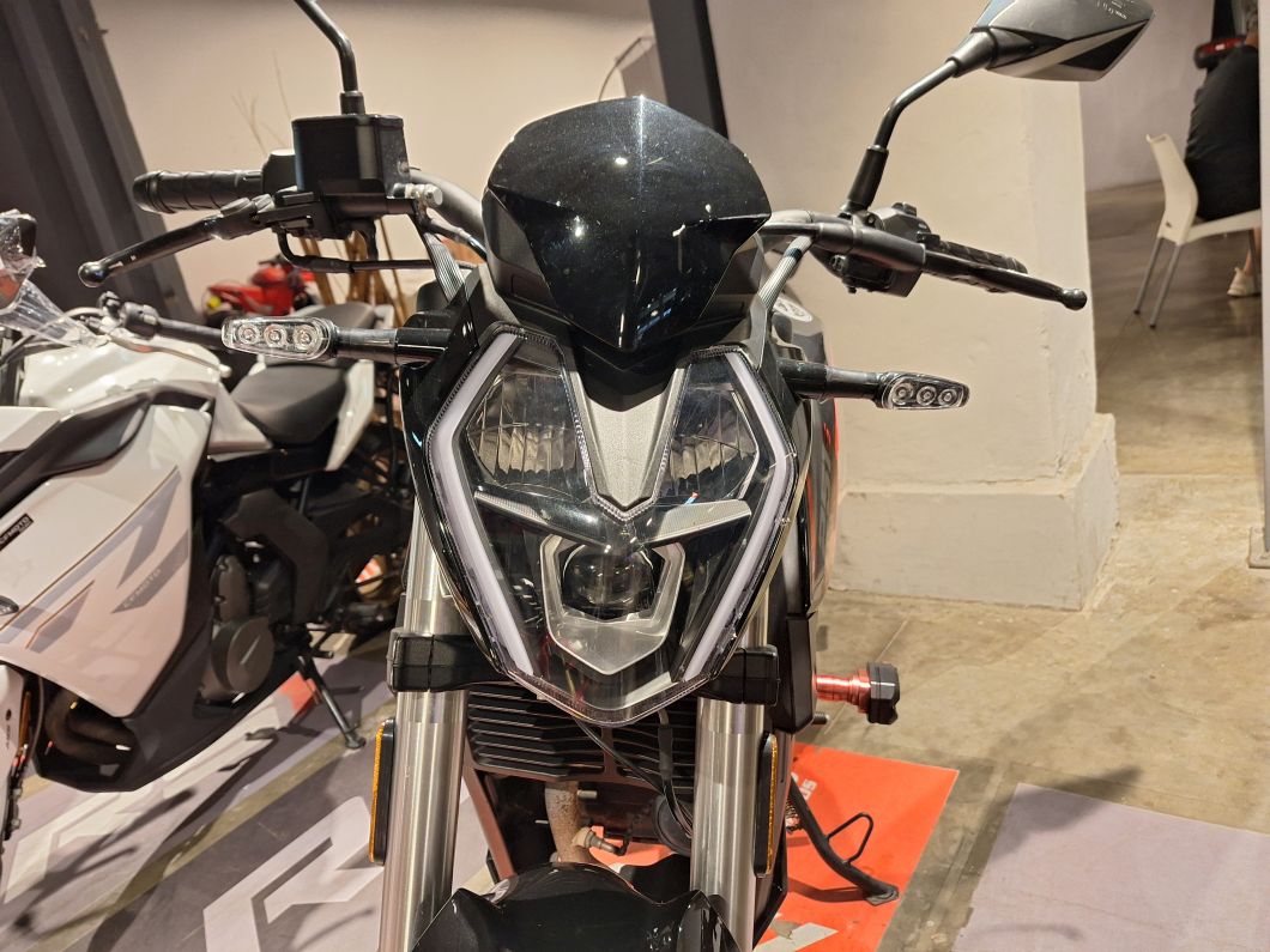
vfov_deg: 58.9
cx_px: 635
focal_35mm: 23
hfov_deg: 73.9
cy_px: 476
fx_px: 844
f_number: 1.8
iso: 125
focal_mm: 5.54
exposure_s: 1/50
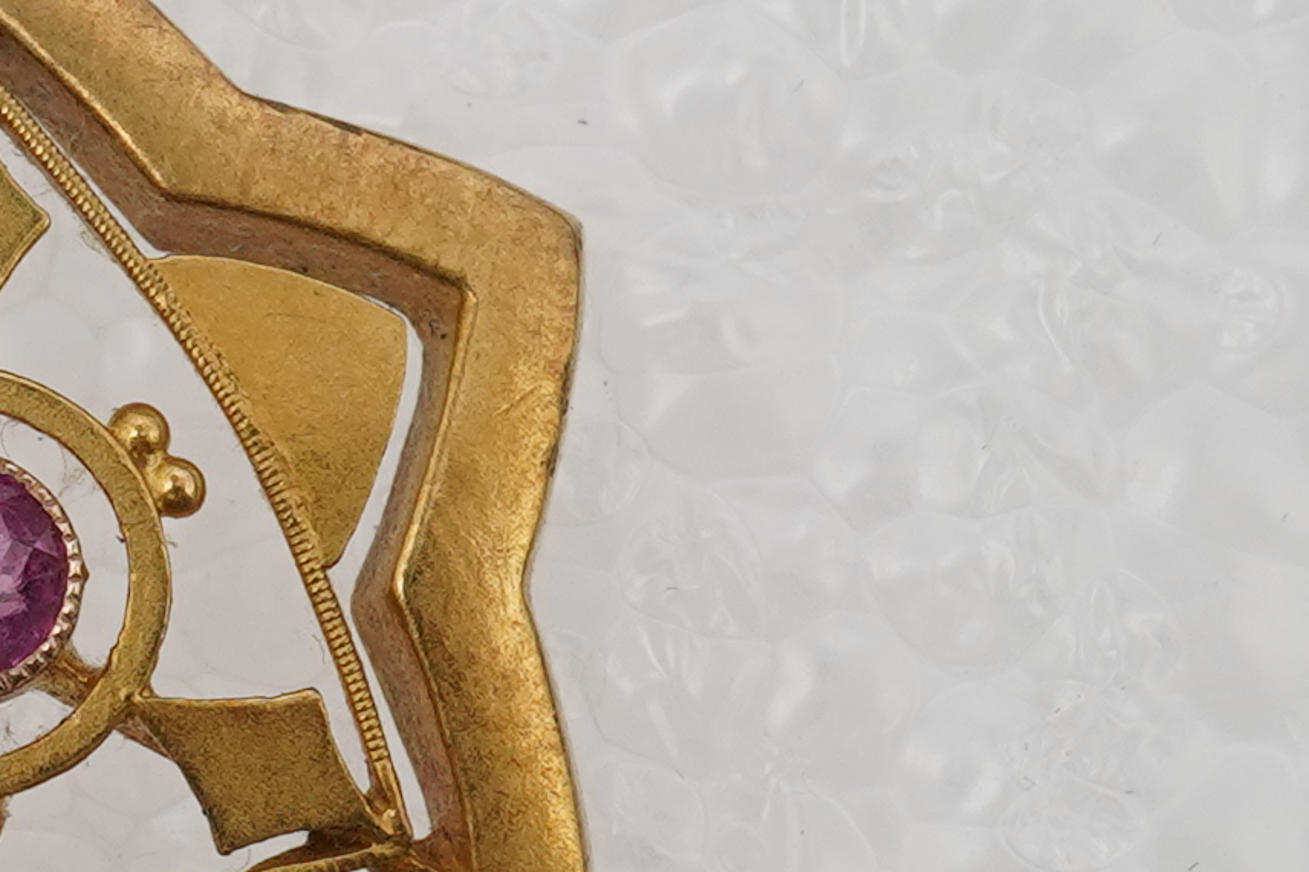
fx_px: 7523
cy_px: 483
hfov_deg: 9.8
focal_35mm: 207
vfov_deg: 6.6
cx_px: -184
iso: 500
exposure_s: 1/100
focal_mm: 30
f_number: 20
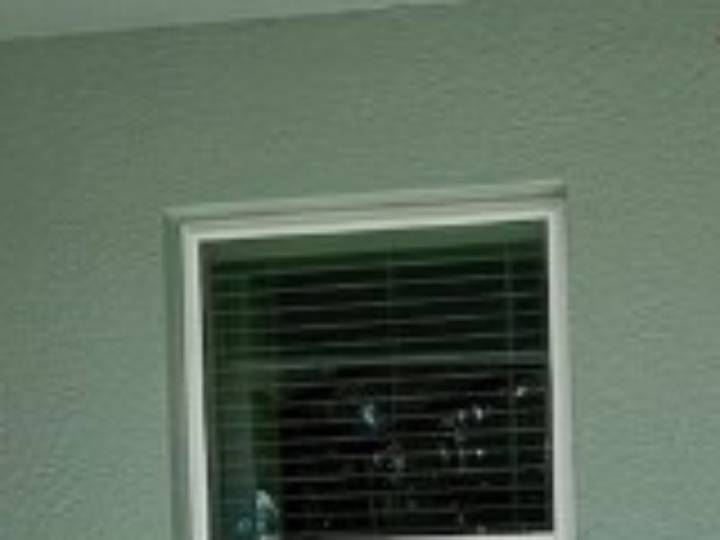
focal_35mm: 83
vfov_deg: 16.6
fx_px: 1726
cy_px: 742
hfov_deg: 23.2
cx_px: 590
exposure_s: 1/445
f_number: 1.8
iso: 32
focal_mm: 1.57
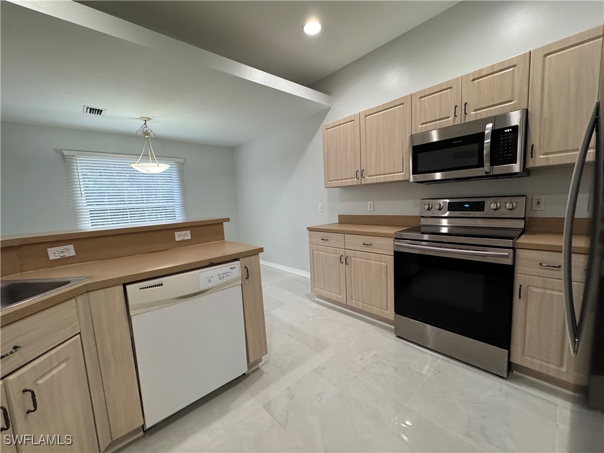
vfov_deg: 85.7
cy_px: 226
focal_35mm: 14
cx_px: 302
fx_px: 244
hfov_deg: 102.1
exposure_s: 1/120
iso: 320
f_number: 2.2
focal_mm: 2.22
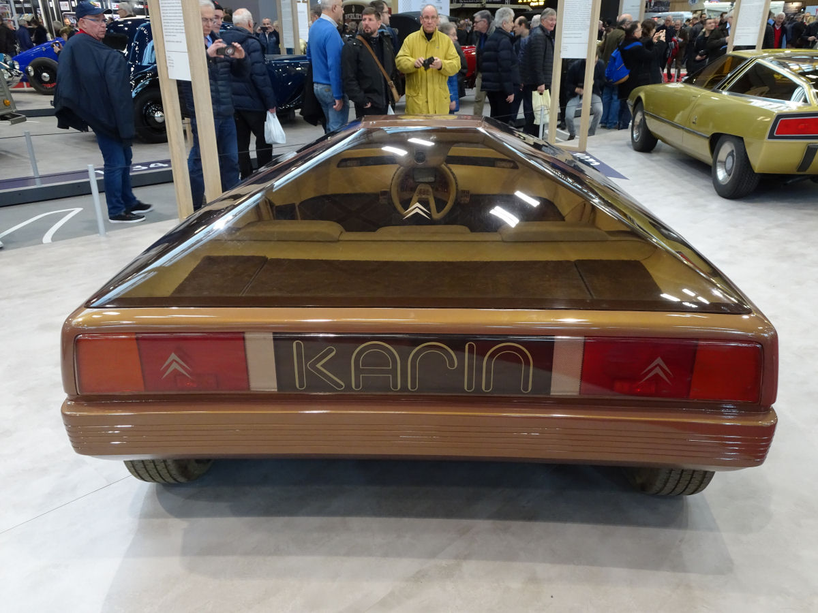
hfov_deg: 65.3
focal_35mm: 27
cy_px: 306
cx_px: 409
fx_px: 638
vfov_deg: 51.4
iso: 250
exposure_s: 1/30
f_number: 3.5
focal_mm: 4.6
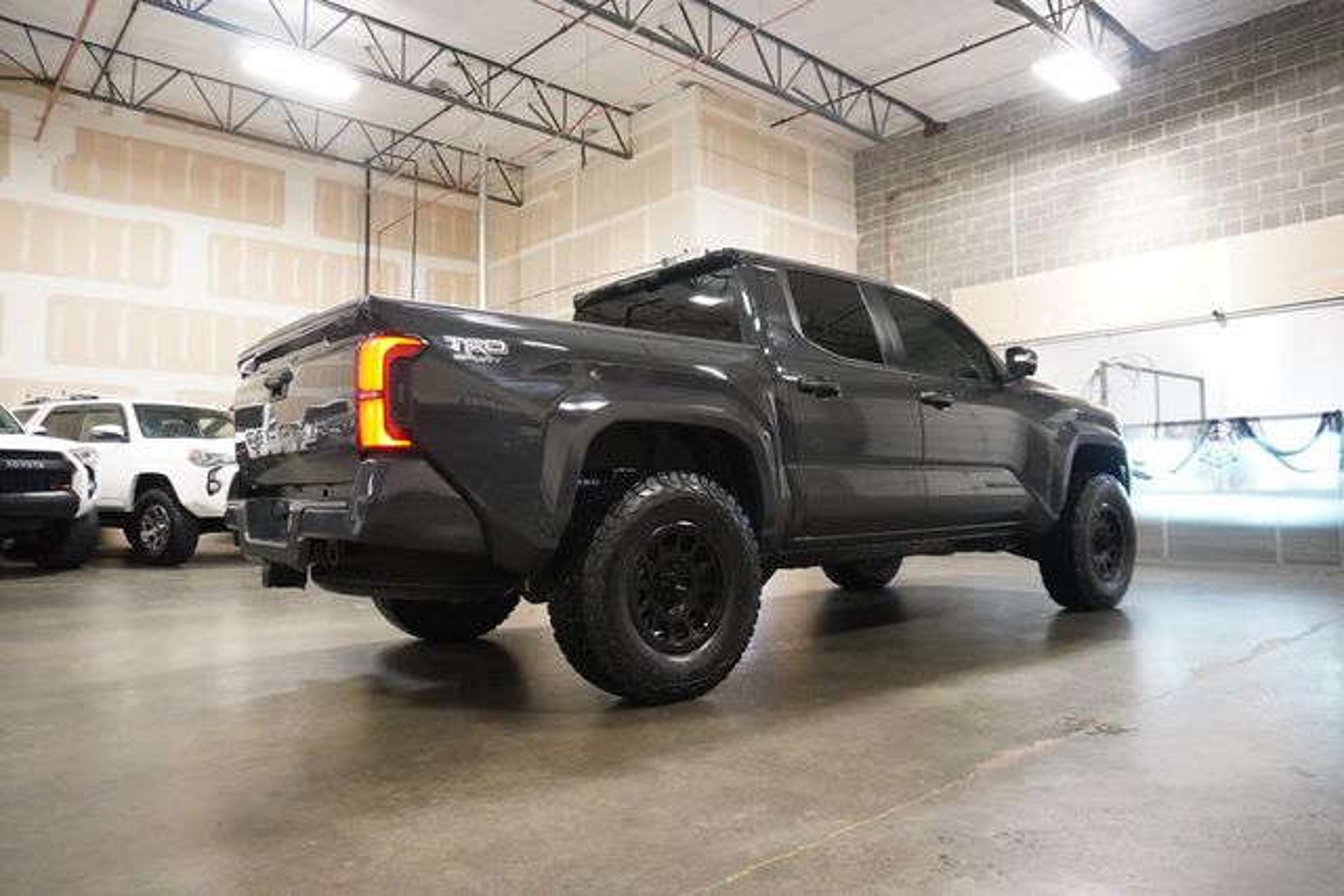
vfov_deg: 53.2
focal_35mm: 24
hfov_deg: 73.7
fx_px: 896
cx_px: 672
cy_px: 448
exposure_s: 1/160
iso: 5000
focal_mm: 16
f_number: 3.5
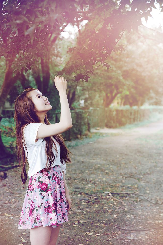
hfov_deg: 20.9
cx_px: 82
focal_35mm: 65
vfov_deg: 31.0
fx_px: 442
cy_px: 122
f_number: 5.6
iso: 200
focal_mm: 65
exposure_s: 1/100
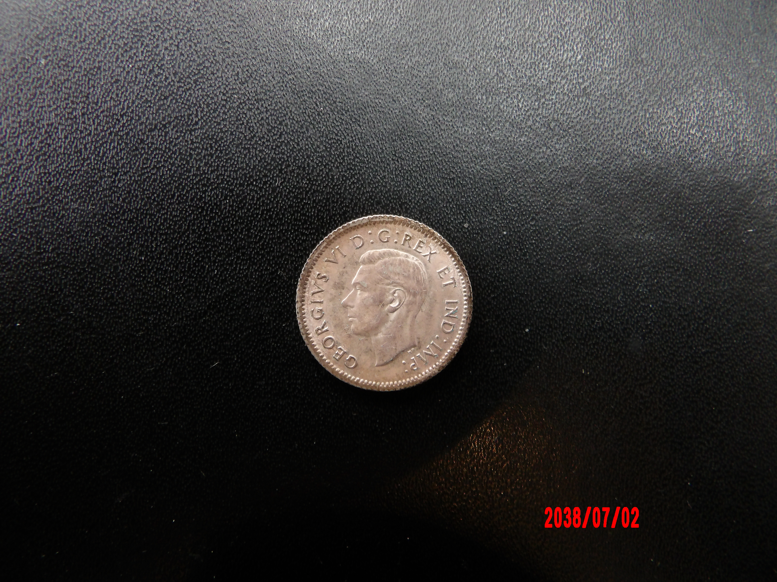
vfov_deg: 58.9
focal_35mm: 23
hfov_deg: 73.9
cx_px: 388
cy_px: 291
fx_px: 516
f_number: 4.1
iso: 288
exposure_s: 1/28
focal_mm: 4.2
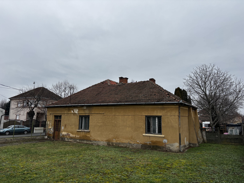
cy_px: 92
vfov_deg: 53.1
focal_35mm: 26
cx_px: 122
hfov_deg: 67.3
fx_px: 183
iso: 50
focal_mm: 5.96
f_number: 1.6
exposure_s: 1/781
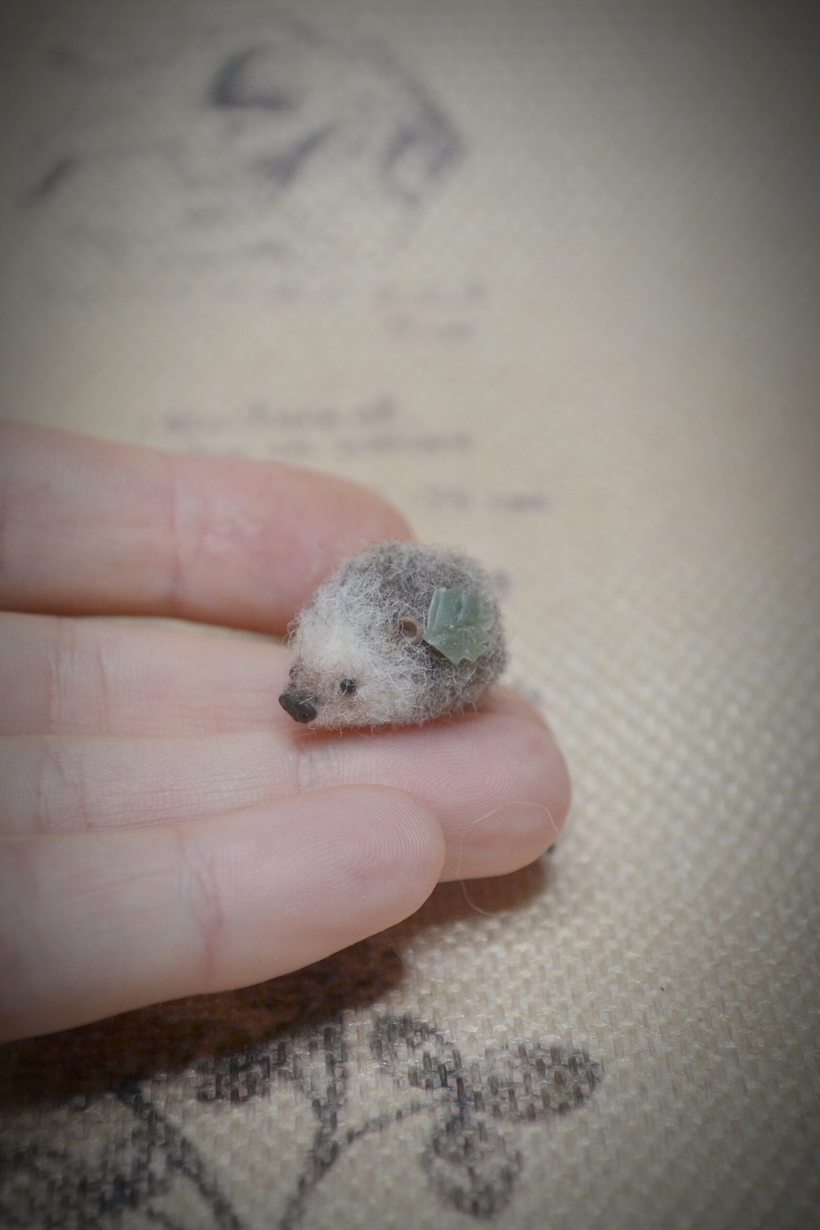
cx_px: 410
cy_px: 615
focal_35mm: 82
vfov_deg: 24.6
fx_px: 2818
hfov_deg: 16.6
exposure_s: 1/200
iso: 800
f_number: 6.3
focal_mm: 55
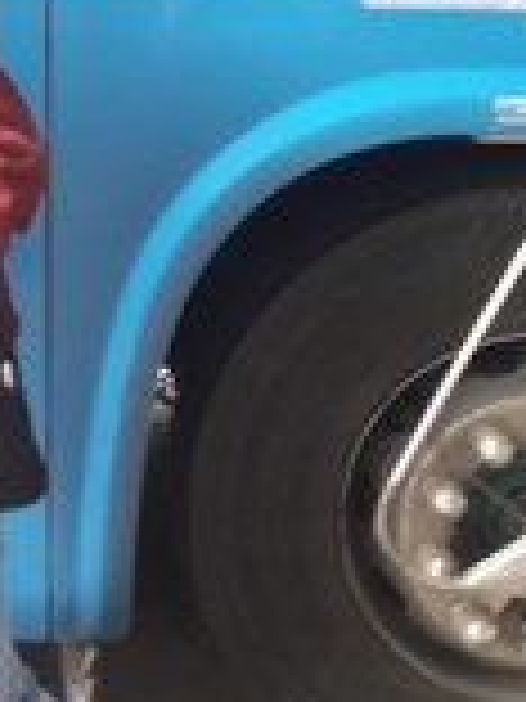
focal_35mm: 86
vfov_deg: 22.1
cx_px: -162
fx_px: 1742
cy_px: 40
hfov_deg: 16.2
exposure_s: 1/30
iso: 80
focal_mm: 3.7
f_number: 1.9
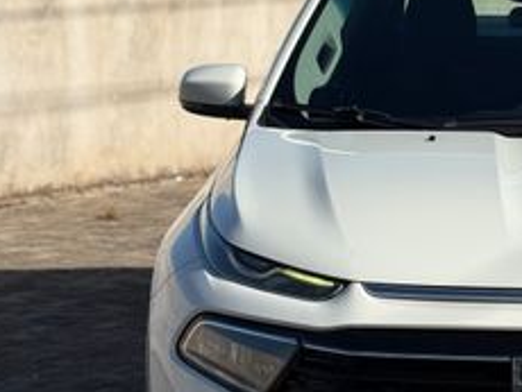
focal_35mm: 98
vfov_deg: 15.1
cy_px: 147
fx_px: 1479
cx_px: 520
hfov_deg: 19.4
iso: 64
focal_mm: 6.76
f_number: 1.78
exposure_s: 1/7874
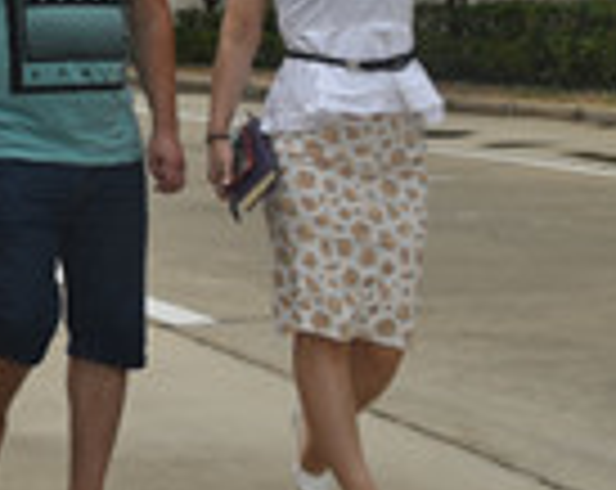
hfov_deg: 16.8
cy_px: -148
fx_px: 1801
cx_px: -418
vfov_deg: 14.8
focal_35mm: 99
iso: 100
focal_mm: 24
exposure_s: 1/200
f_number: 10
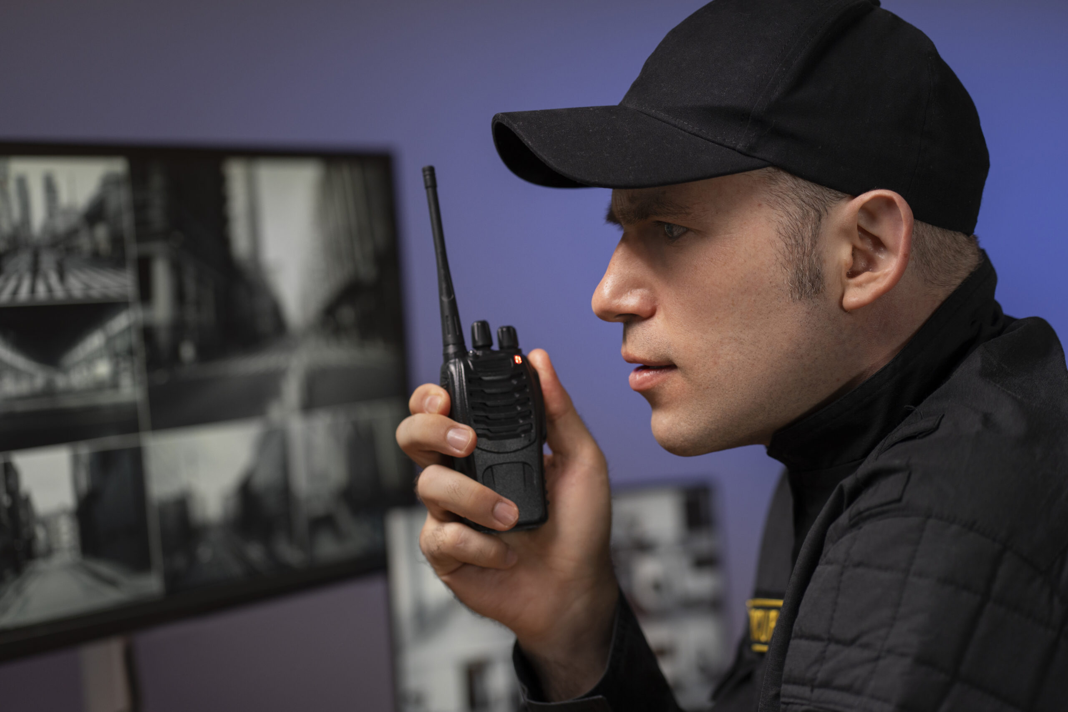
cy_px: 356
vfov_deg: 16.1
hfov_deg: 23.9
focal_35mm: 85
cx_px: 534
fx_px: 2522
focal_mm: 85
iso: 400
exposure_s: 1/250
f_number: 2.8
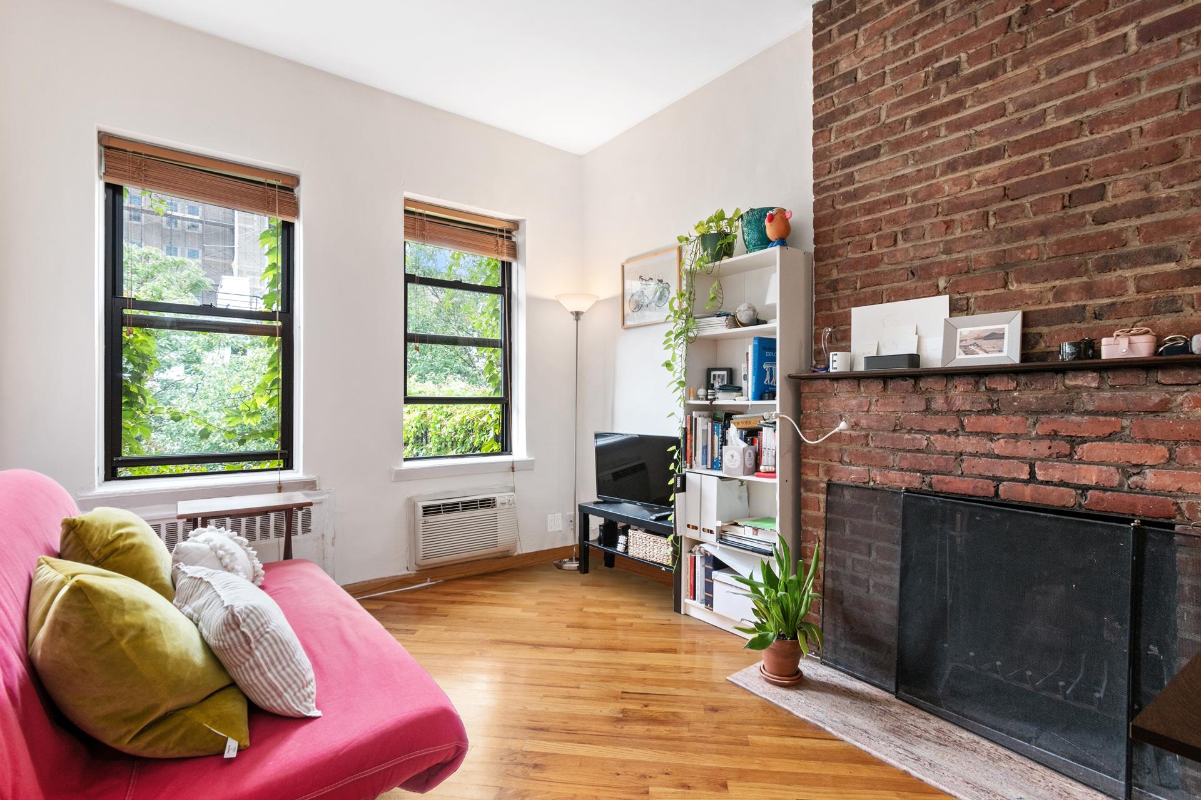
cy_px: 400
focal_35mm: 15
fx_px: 500
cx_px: 600
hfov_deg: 100.4
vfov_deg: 77.3
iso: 110
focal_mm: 10
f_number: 8
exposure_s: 1/4
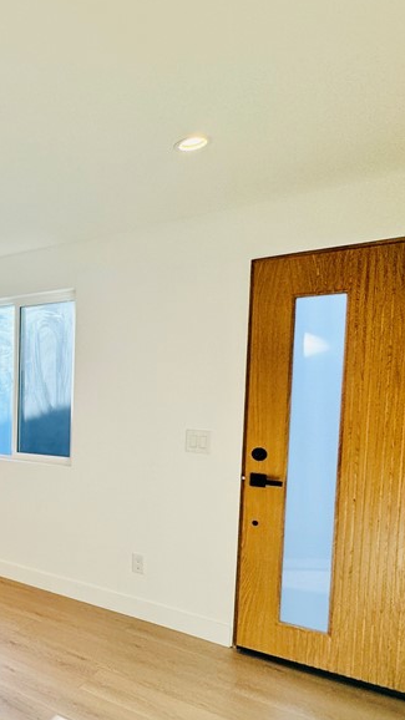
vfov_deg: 69.3
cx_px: -82
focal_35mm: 27
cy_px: 422
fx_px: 516
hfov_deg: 34.3
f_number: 2.2
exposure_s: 1/221
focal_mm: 2.22
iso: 40
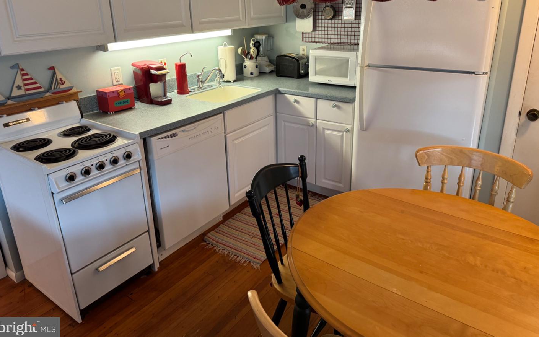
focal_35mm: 26
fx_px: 382
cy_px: 133
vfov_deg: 47.3
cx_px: 268
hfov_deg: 70.4
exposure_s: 1/60
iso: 250
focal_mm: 6.76
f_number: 1.78
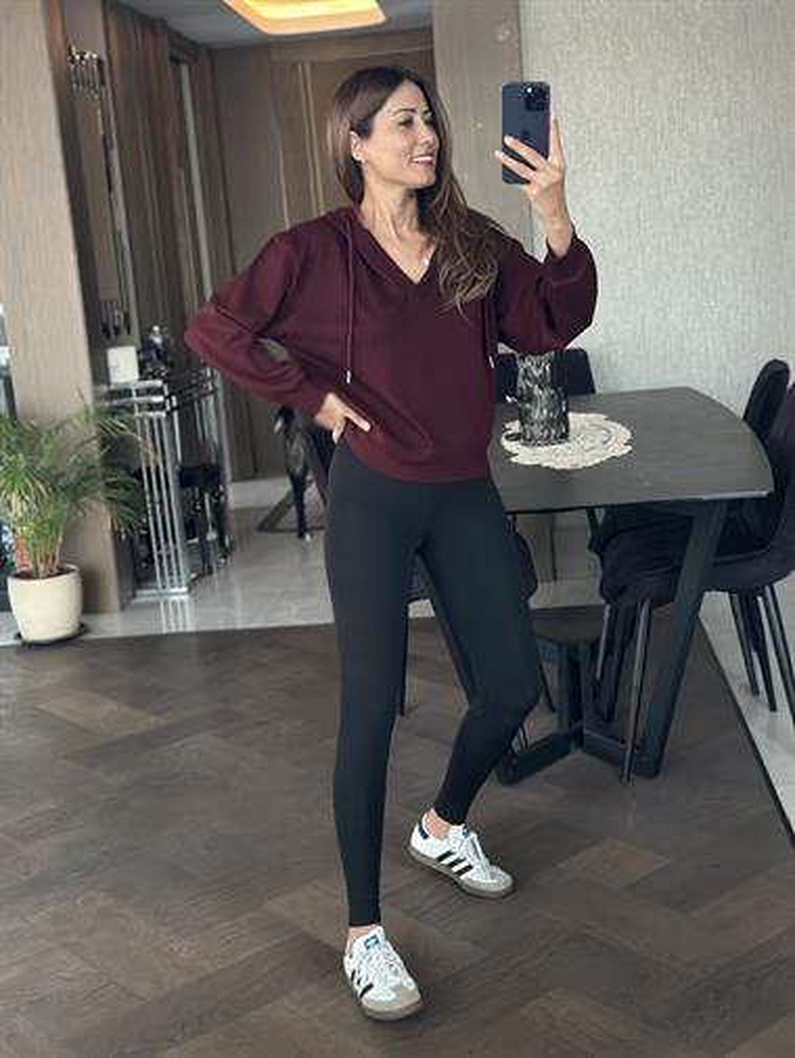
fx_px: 1469
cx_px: 398
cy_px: 529
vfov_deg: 39.6
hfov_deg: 30.3
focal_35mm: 48
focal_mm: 6.86
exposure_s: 1/40
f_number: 1.78
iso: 500
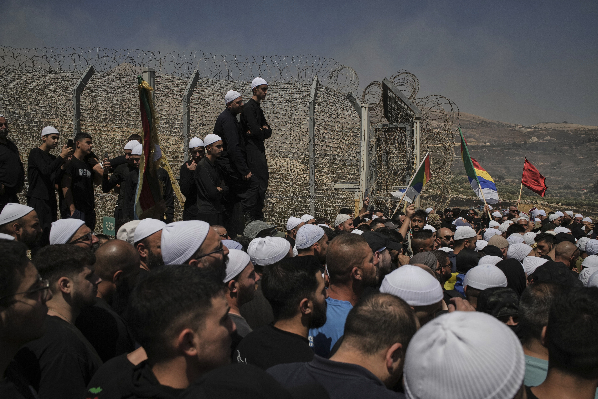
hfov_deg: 54.4
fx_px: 581
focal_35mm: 35
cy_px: 200
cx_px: 299
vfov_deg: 37.9
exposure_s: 1/5000
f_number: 6.3
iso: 500
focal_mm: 35
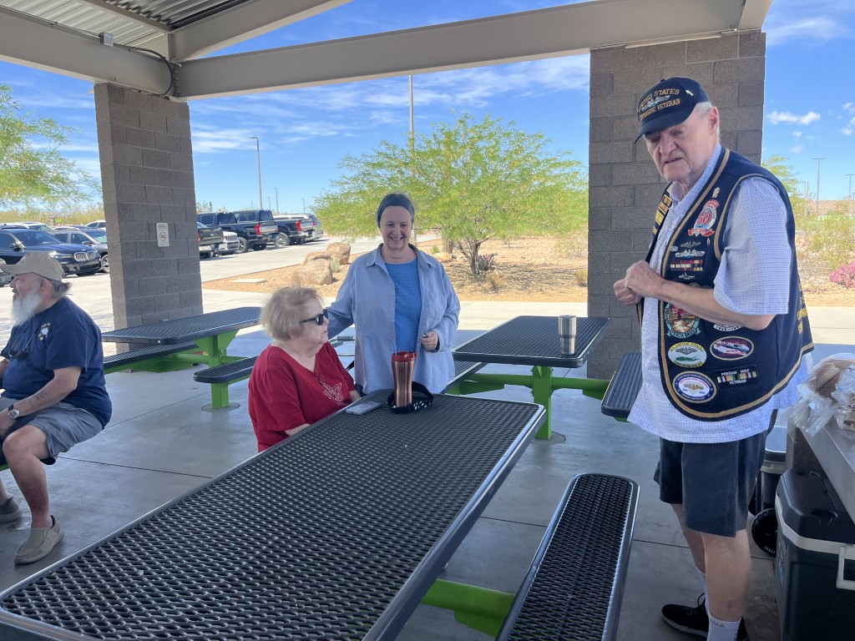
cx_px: 428
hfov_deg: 67.3
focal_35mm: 26
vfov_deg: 53.1
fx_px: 642
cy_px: 320
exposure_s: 1/1266
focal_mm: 5.1
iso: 50
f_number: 1.6
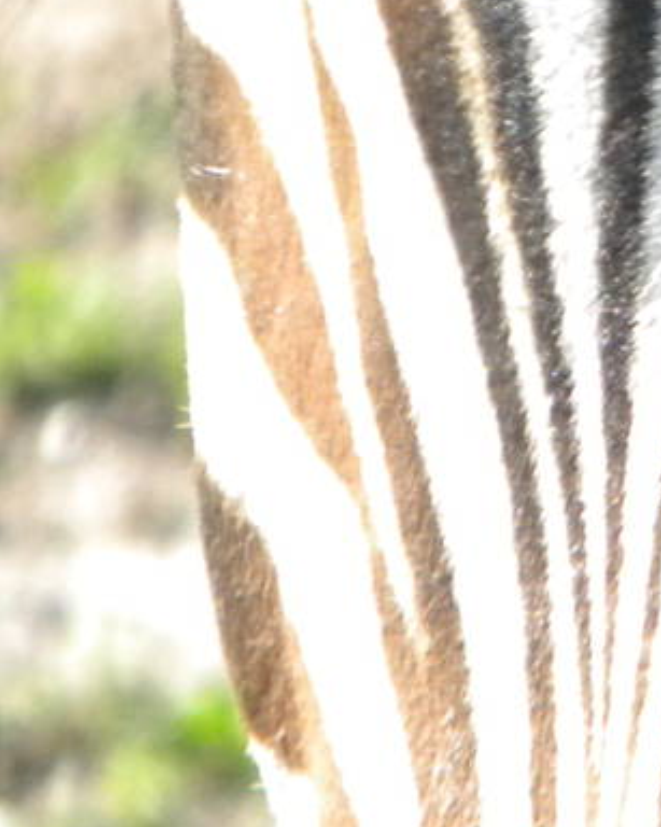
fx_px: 27644
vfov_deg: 1.7
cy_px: 60
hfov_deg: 1.4
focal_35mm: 1130
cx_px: 1514
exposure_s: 1/506
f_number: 5.4
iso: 400
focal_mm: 50.4
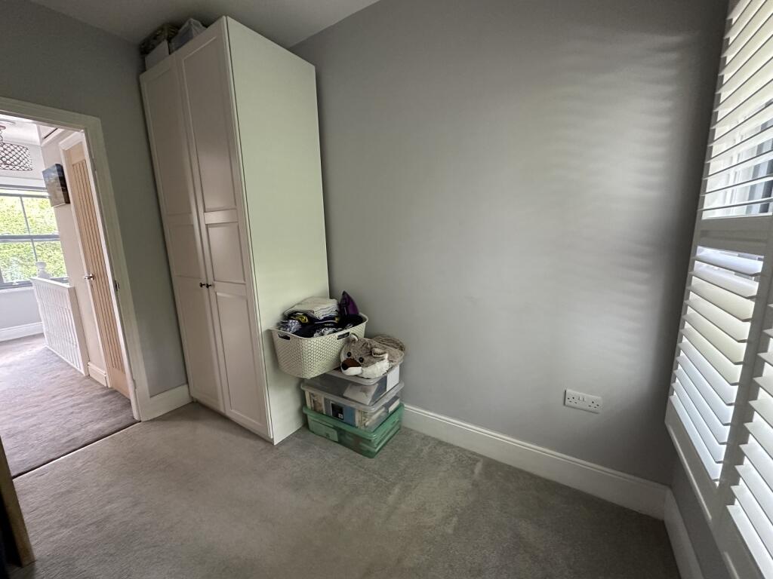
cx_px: 386
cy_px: 290
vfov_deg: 85.7
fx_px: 313
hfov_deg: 102.1
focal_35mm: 14
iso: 500
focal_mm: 2.22
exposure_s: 1/60
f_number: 2.2
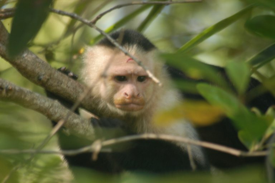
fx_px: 3435
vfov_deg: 3.1
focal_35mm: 450
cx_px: 138
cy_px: 92
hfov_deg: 4.6
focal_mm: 300
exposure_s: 1/25
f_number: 6
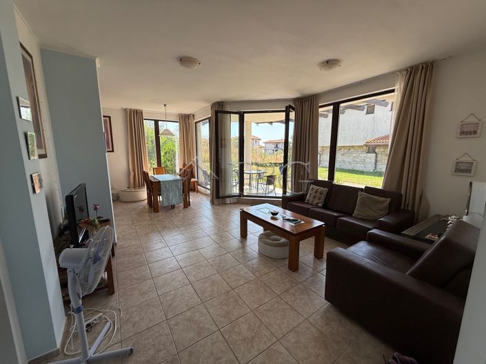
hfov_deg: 102.1
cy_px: 182
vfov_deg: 85.6
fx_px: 196
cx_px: 243
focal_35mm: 14
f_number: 2.2
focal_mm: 2.22
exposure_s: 1/408
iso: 64
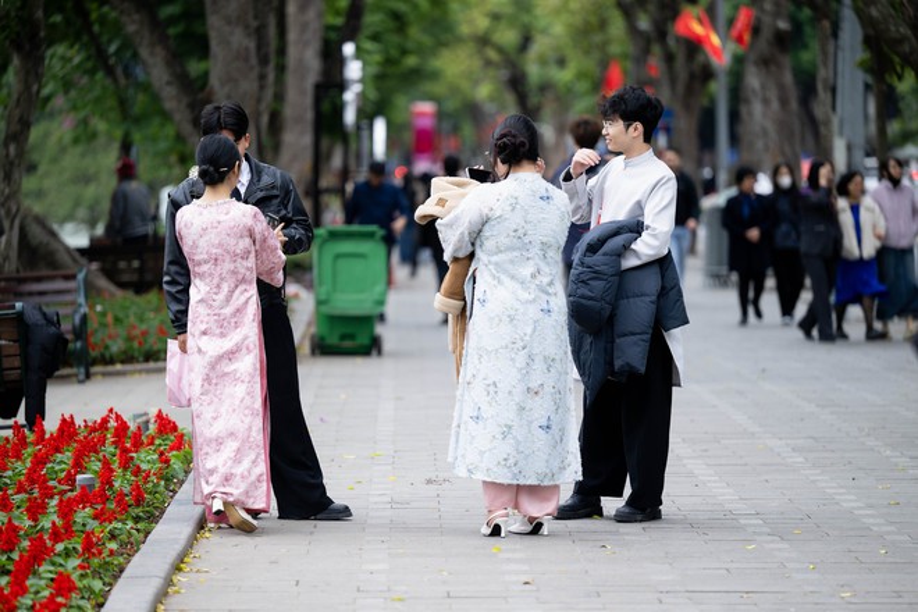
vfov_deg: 8.3
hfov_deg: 12.5
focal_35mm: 165
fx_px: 4207
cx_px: 459
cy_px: 306
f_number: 2.8
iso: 320
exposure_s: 1/320
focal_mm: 165
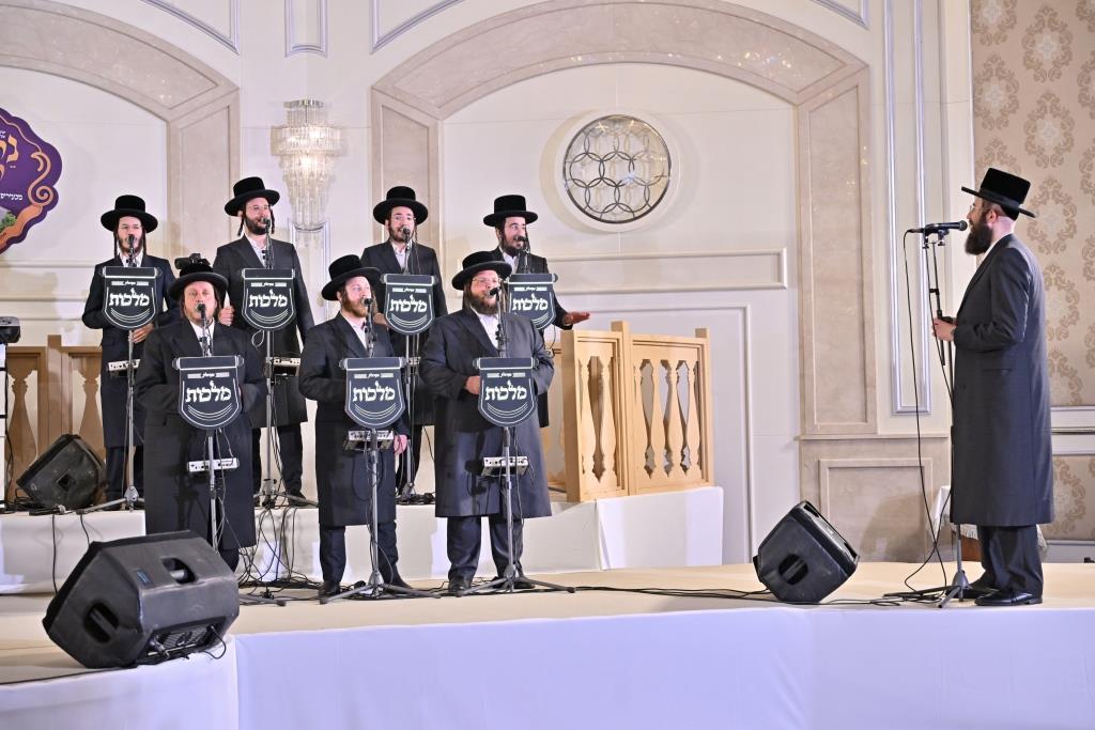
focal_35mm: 53
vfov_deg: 25.5
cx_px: 548
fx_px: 1612
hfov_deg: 37.5
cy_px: 365
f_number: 4
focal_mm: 53
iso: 640
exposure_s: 1/200
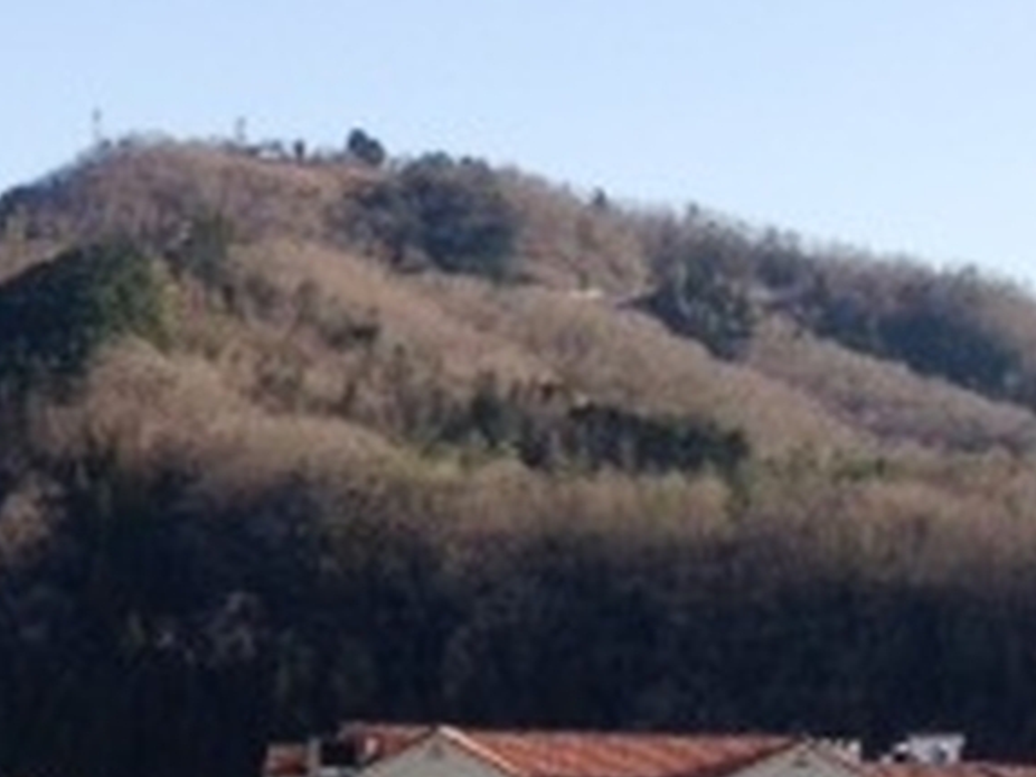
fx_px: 3532
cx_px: 291
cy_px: 994
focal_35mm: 118
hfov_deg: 16.6
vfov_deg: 12.2
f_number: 2.4
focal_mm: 4.13
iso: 50
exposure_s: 1/753
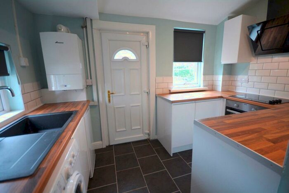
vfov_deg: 77.4
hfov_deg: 100.4
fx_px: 120
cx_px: 144
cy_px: 96
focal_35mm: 15
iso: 400
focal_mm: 10
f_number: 4.5
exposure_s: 1/80
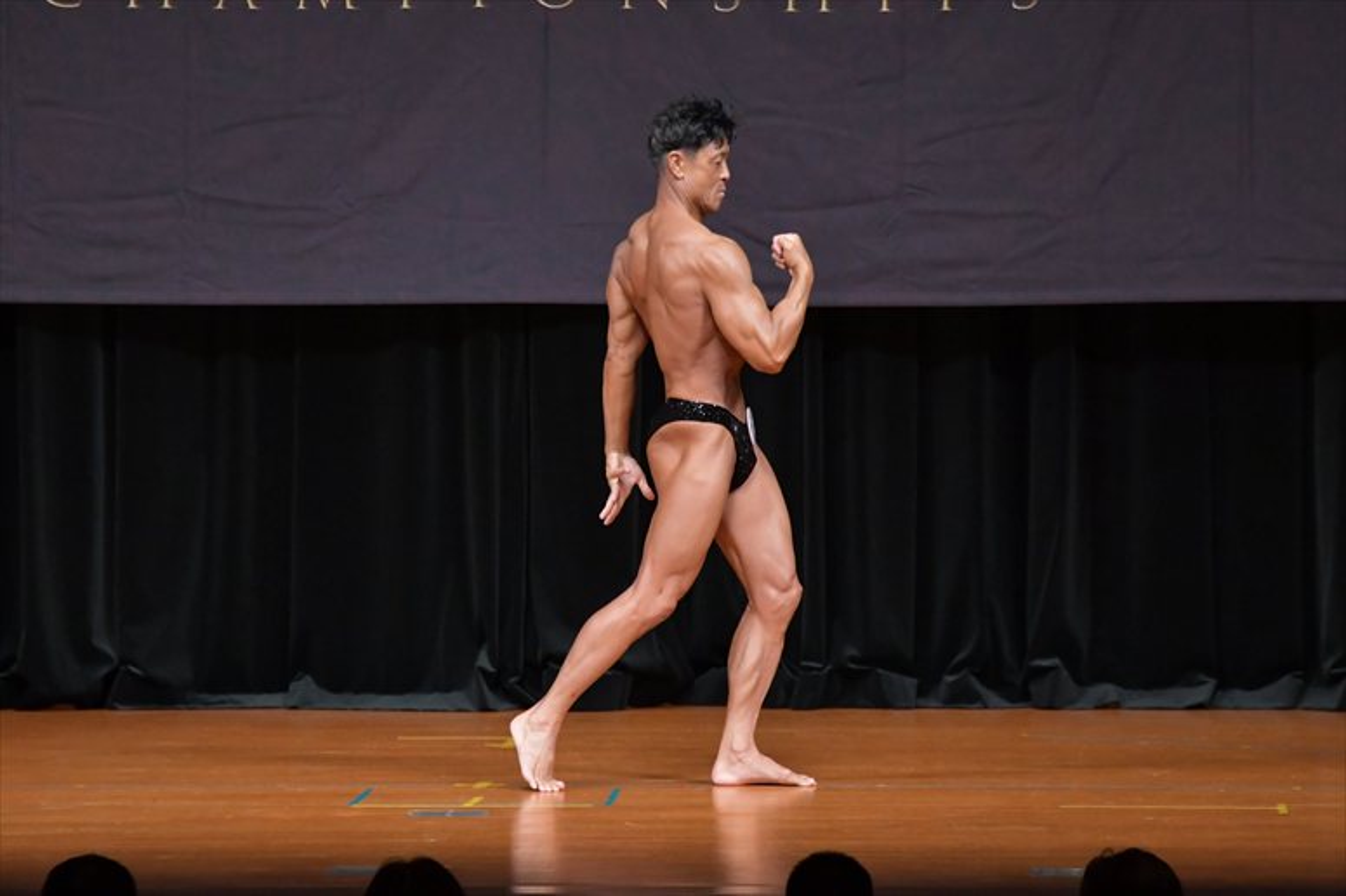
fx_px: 9530
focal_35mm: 255
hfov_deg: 8.1
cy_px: 448
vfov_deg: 5.4
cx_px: 673
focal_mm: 170
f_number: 5.6
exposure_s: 1/400
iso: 5000
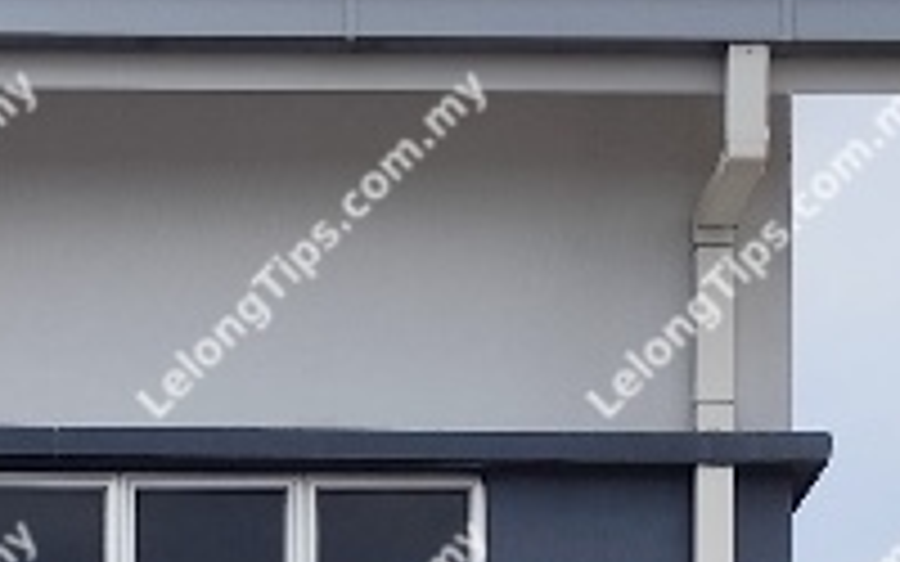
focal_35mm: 153
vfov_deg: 8.0
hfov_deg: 13.6
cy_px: 1241
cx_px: 216
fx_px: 3753
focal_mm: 6.14
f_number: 1.65
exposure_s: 1/1190
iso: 50
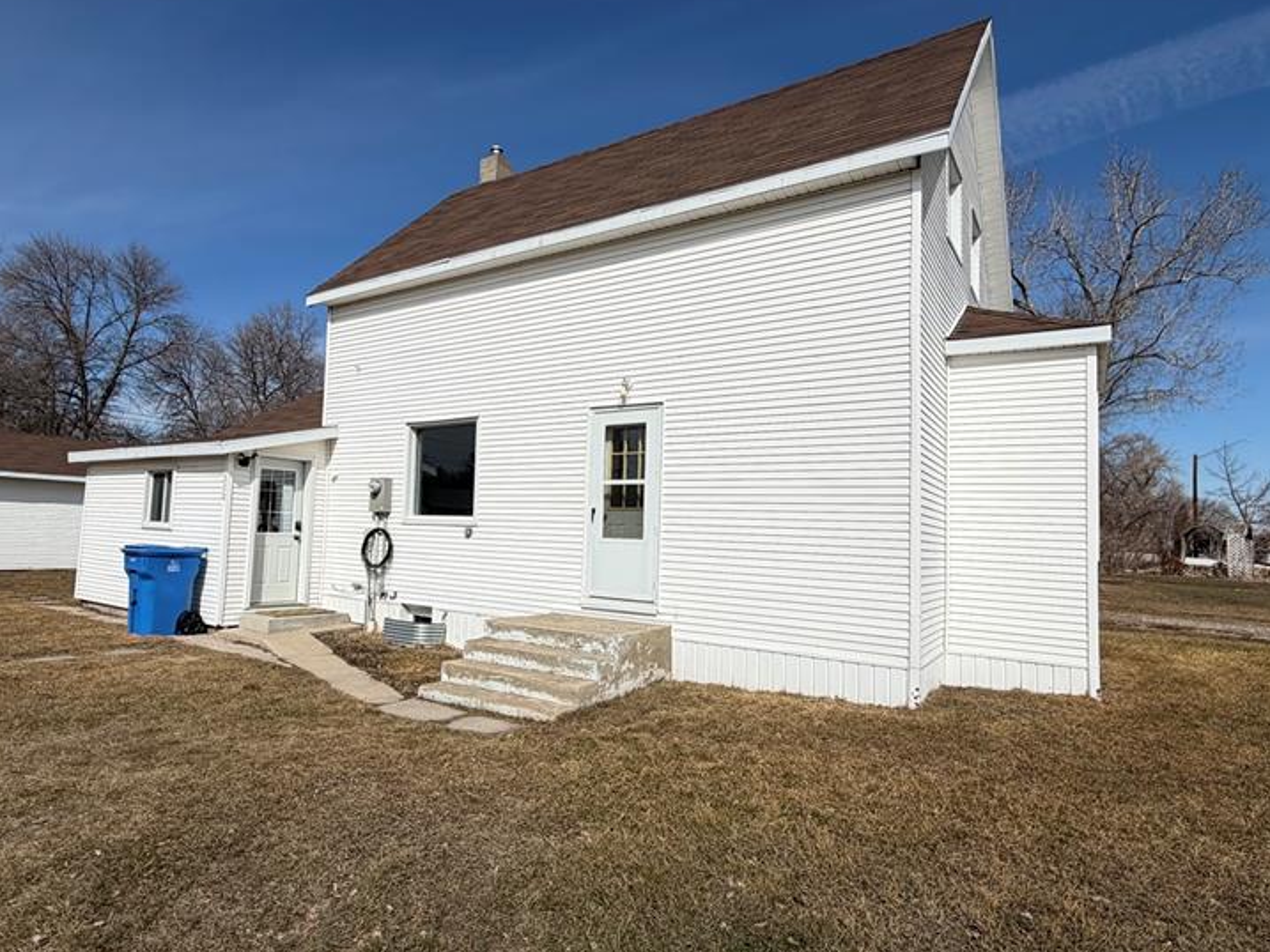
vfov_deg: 66.0
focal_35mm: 20
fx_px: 734
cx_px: 581
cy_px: 483
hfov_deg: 81.6
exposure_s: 1/2611
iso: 25
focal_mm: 2.22
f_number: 2.2
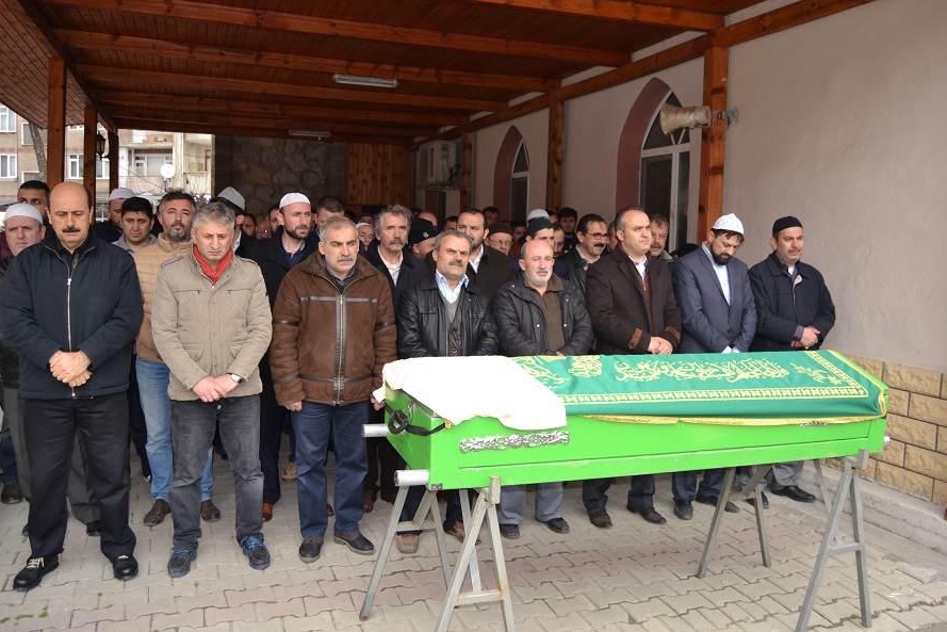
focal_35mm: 28
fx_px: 737
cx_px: 477
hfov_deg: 65.5
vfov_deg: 46.4
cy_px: 310
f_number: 4
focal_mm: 18
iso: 100
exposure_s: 1/200
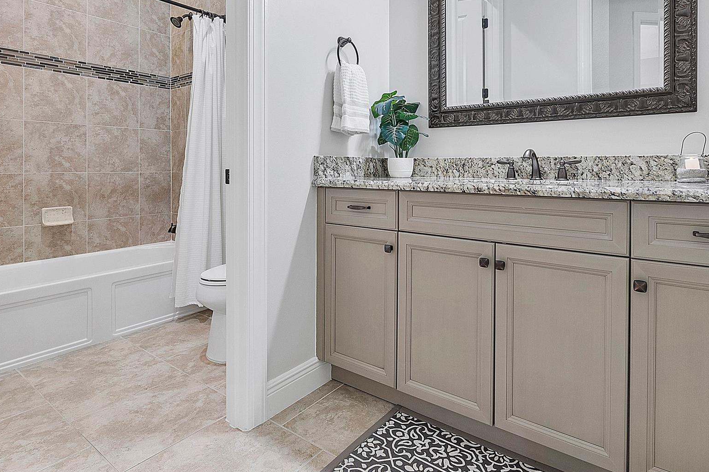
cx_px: 395
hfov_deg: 83.7
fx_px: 394
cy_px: 172
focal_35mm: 20
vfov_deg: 60.9
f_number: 6.3
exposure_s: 1/10
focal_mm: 10
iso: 320
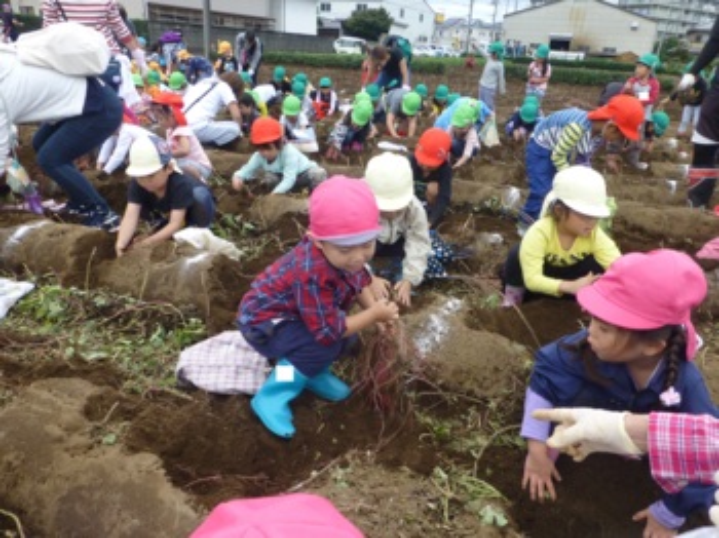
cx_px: 360
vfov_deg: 54.8
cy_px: 269
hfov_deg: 69.4
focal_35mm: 25
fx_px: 519
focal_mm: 4.3
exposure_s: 1/250
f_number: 4
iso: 100
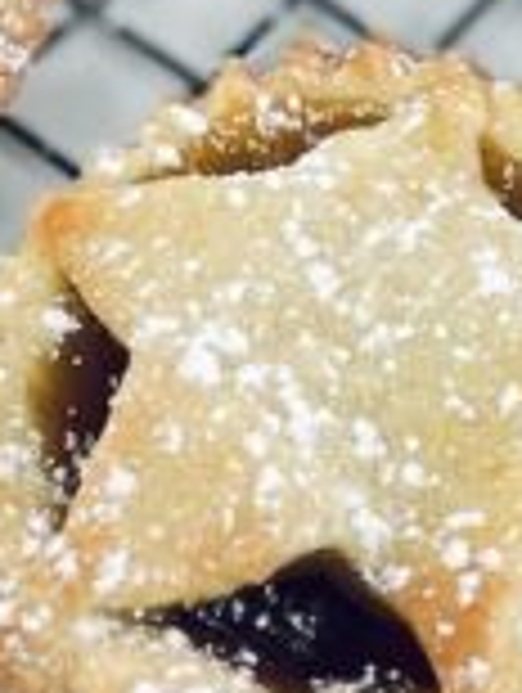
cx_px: 284
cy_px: -398
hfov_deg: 10.9
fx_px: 2747
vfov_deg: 13.4
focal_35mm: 137
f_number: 1.6
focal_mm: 4.2
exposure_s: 1/60
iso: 320
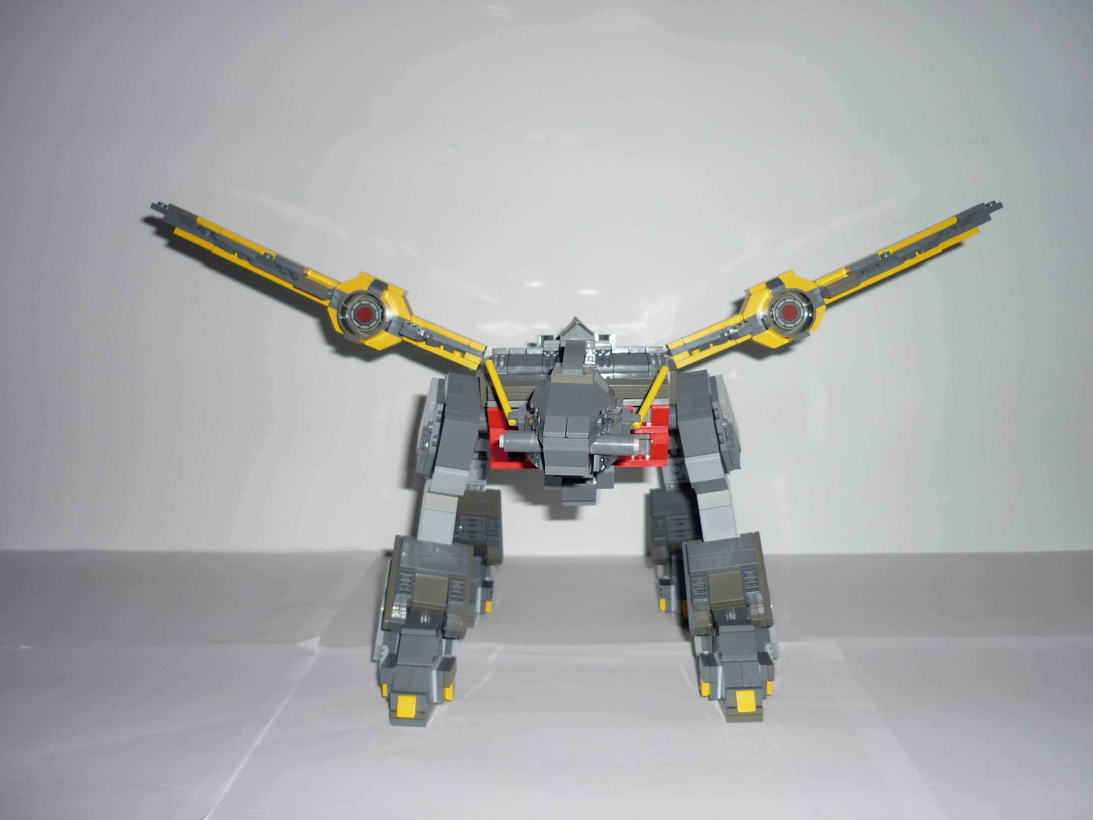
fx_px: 1042
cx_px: 546
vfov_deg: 42.9
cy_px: 410
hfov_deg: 55.4
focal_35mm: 33
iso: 100
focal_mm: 5.5
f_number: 2.8
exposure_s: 1/60
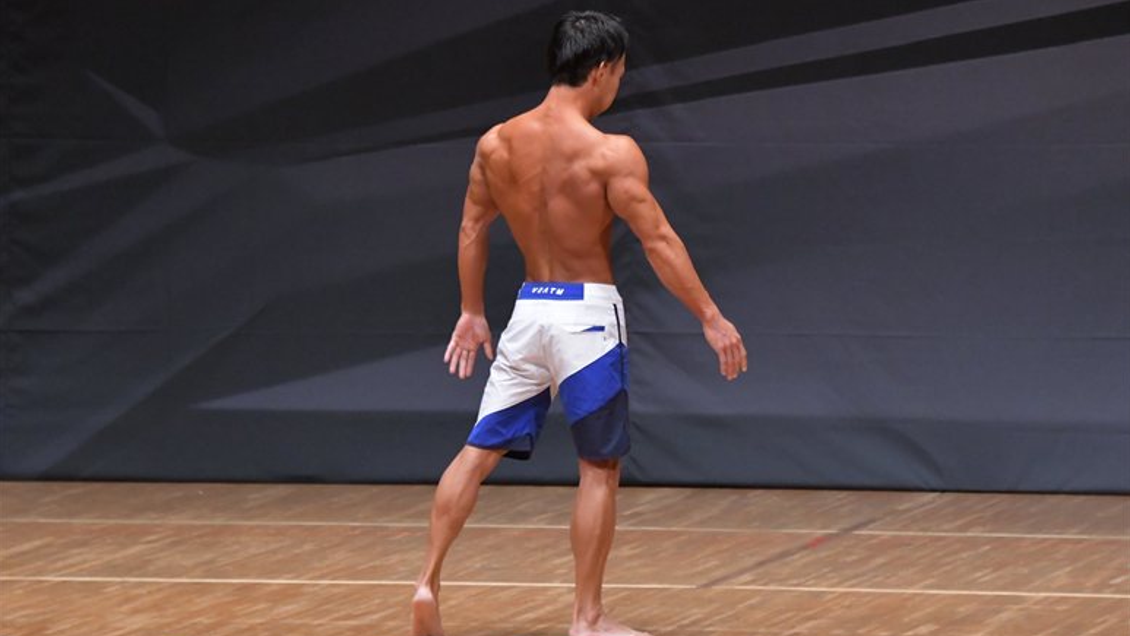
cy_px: 306
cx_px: 565
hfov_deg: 6.9
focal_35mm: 315
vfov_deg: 3.9
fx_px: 9439
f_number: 5.6
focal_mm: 200
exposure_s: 1/400
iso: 6400
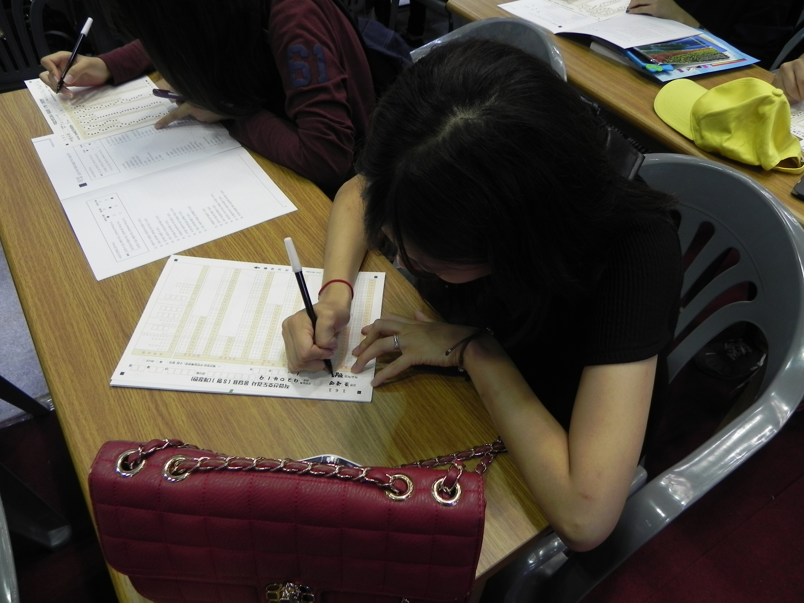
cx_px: 402
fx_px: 604
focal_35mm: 26
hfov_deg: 67.3
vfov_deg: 53.1
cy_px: 302
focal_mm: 4.6
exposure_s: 1/62.5
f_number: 2.8
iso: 160
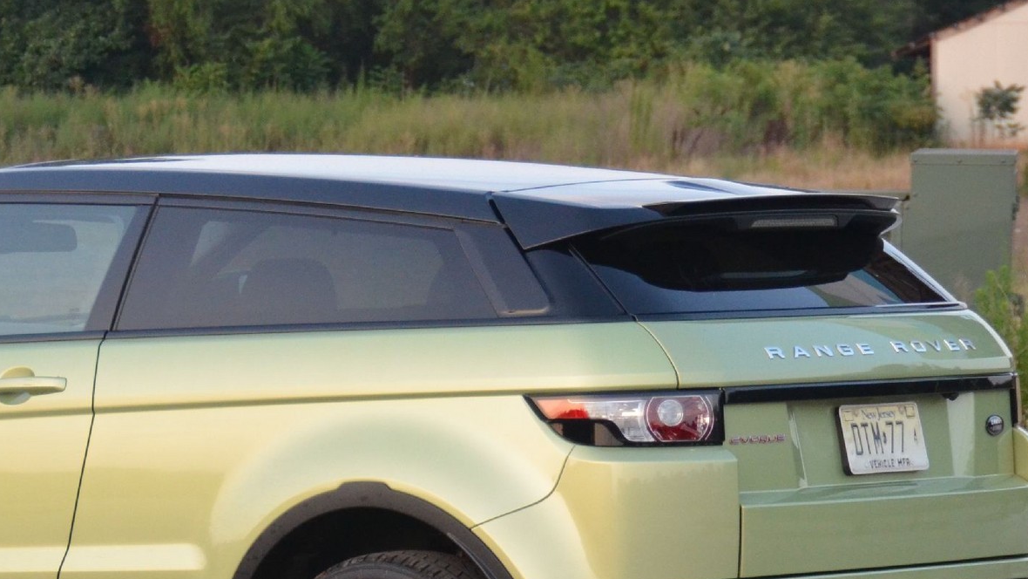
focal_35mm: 249
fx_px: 6791
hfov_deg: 8.6
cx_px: 234
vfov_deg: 4.9
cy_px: 414
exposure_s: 1/500
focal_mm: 75
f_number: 5
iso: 1600
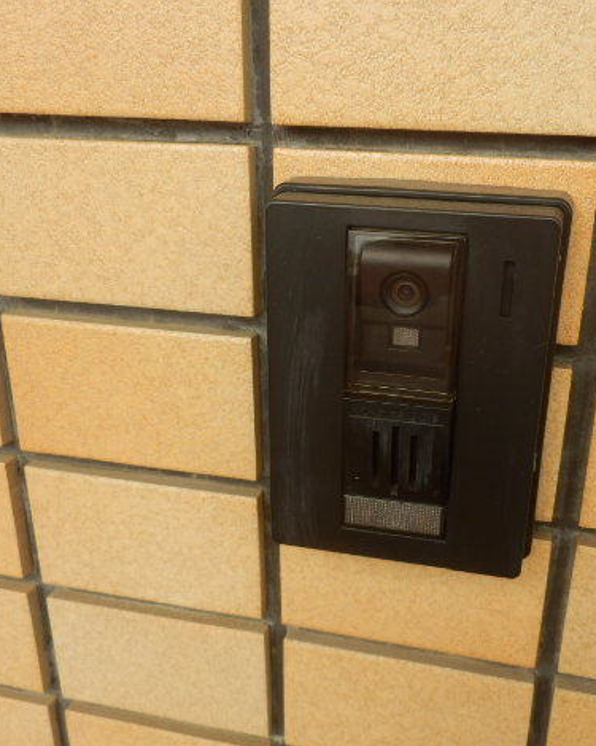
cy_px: 379
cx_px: 385
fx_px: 706
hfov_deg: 45.3
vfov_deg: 55.7
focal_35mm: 32
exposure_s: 1/160
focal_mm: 4.2
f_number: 3
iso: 80
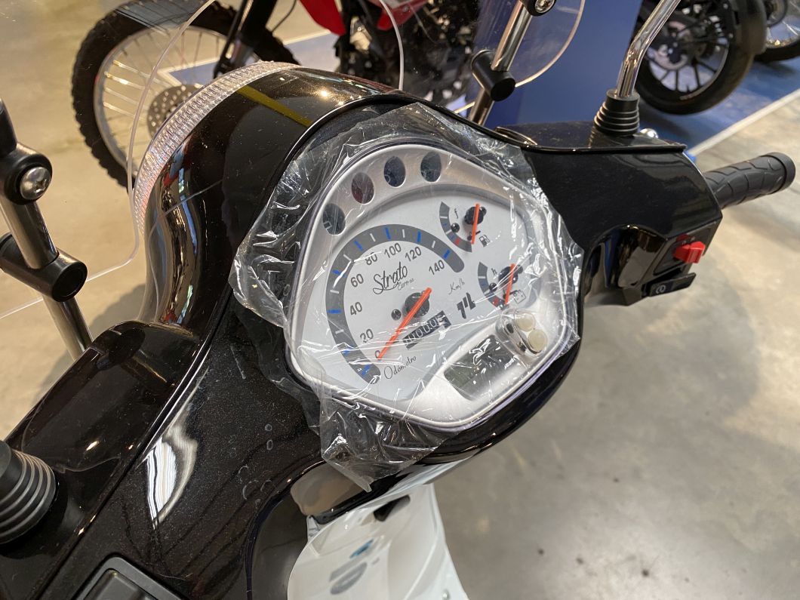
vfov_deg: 53.1
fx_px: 601
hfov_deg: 67.3
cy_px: 300
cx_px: 400
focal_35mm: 26
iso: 160
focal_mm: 4.25
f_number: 1.8
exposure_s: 1/50
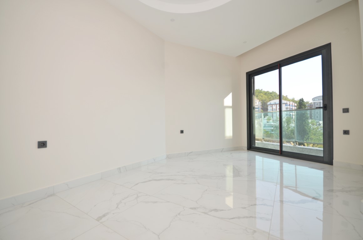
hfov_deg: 100.5
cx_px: 182
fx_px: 151
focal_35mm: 15
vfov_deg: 77.1
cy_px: 120
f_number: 5.6
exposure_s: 1/125
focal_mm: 10
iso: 100
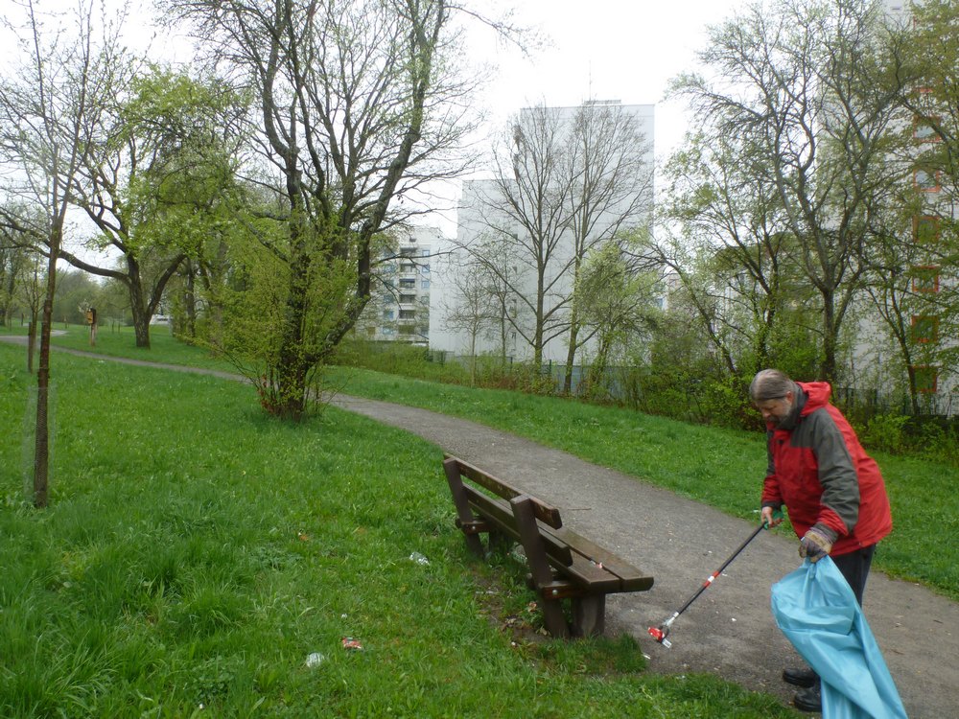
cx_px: 480
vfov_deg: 56.8
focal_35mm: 24
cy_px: 360
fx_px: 665
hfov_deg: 71.6
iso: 100
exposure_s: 1/60
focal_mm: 4.3
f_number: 3.3
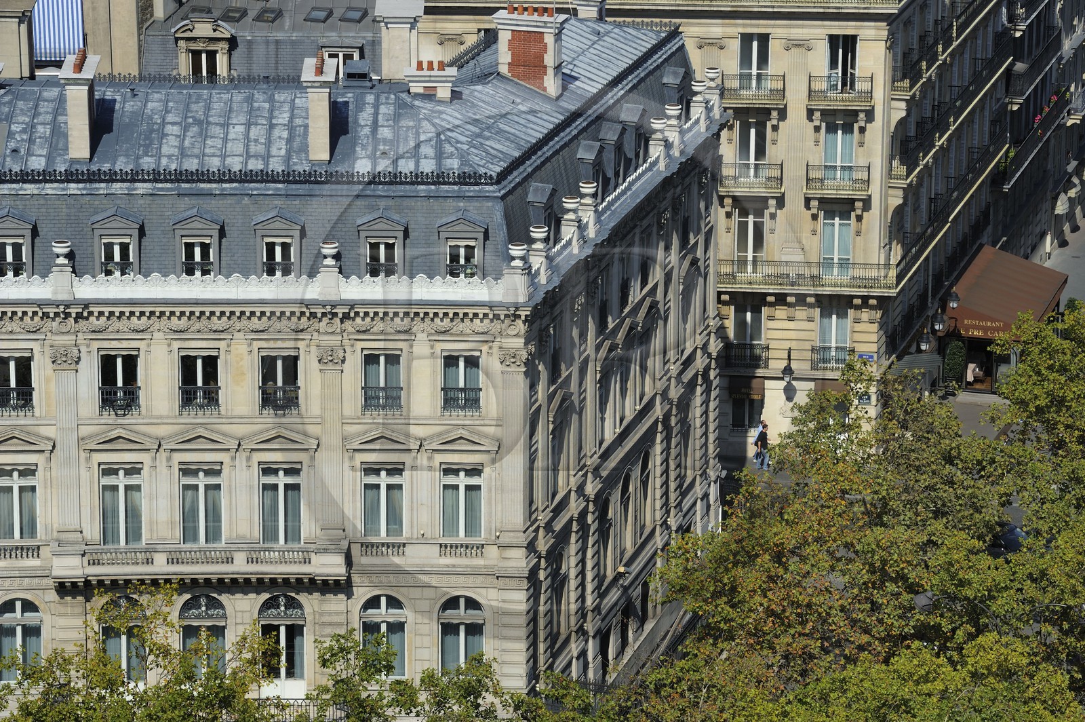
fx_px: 4366
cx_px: 542
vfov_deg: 9.4
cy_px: 361
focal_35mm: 145
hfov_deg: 14.2
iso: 200
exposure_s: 1/250
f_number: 13
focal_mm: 145
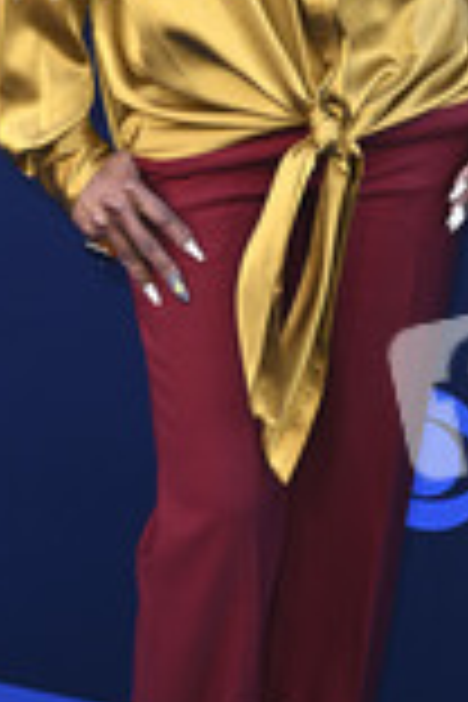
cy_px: 148
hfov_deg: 12.1
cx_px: 212
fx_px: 2203
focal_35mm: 113
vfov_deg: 18.0
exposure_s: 1/200
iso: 640
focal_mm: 44
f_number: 5.6
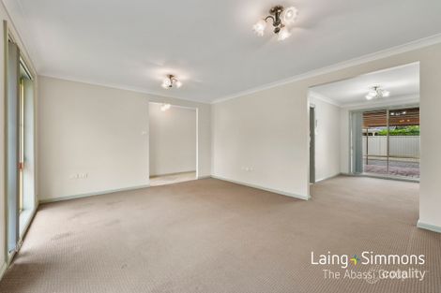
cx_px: 220
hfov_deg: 96.8
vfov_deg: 73.7
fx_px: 196
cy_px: 146
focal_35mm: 16
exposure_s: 1/6
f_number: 9
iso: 100
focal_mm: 16
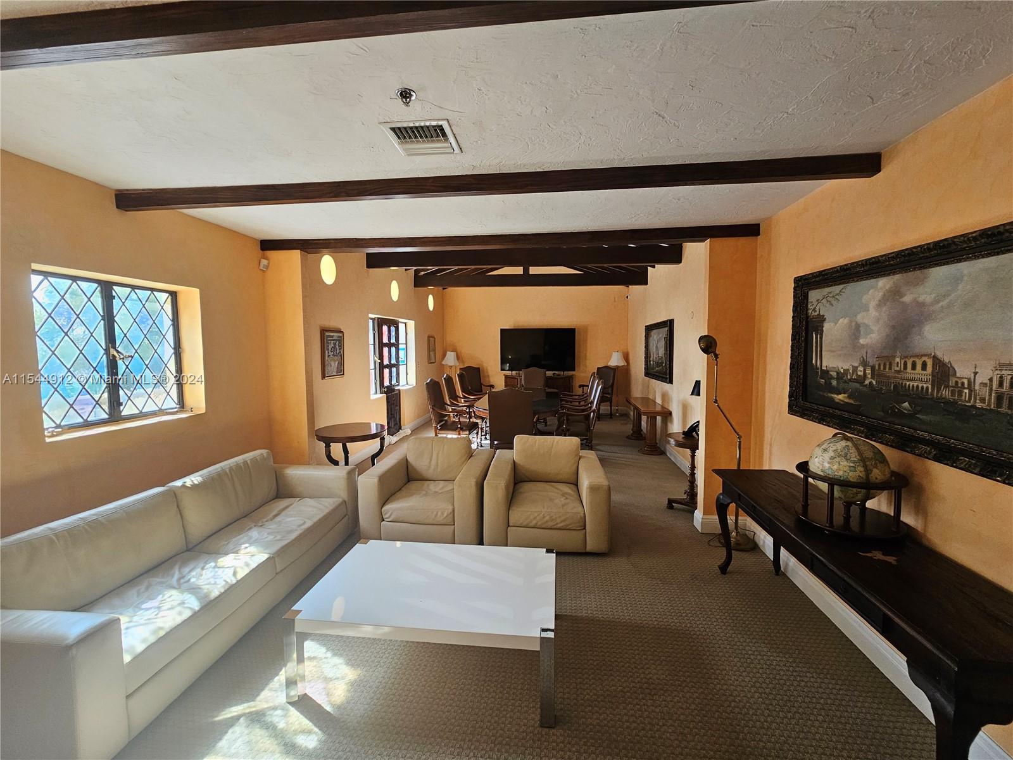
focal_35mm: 13
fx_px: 380
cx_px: 506
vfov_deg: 89.9
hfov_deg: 106.2
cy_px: 380
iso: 100
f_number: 2.2
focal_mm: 2.2
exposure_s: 1/77
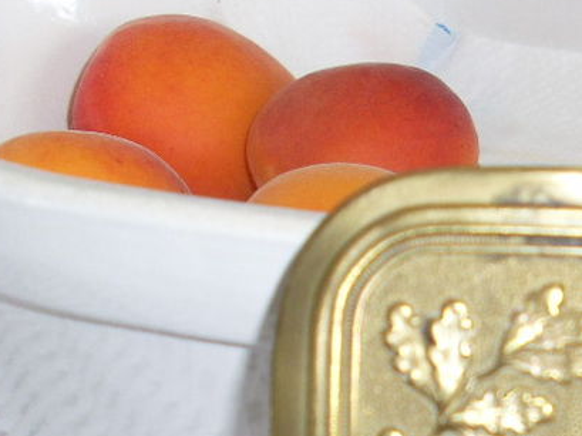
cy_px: 513
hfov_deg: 20.0
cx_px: 672
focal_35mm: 93
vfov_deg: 15.3
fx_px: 1562
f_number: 3
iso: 80
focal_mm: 6.3
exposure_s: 1/45
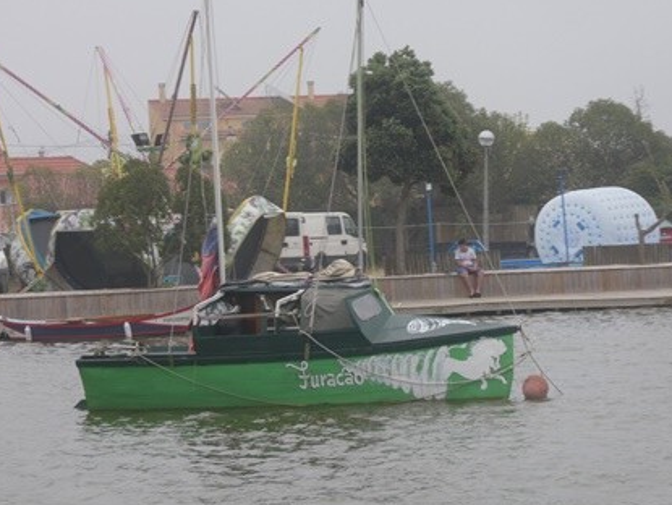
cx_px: 293
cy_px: 231
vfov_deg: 9.5
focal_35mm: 156
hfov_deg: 12.6
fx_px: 3031
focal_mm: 24.2
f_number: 5.3
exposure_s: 1/125
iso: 80
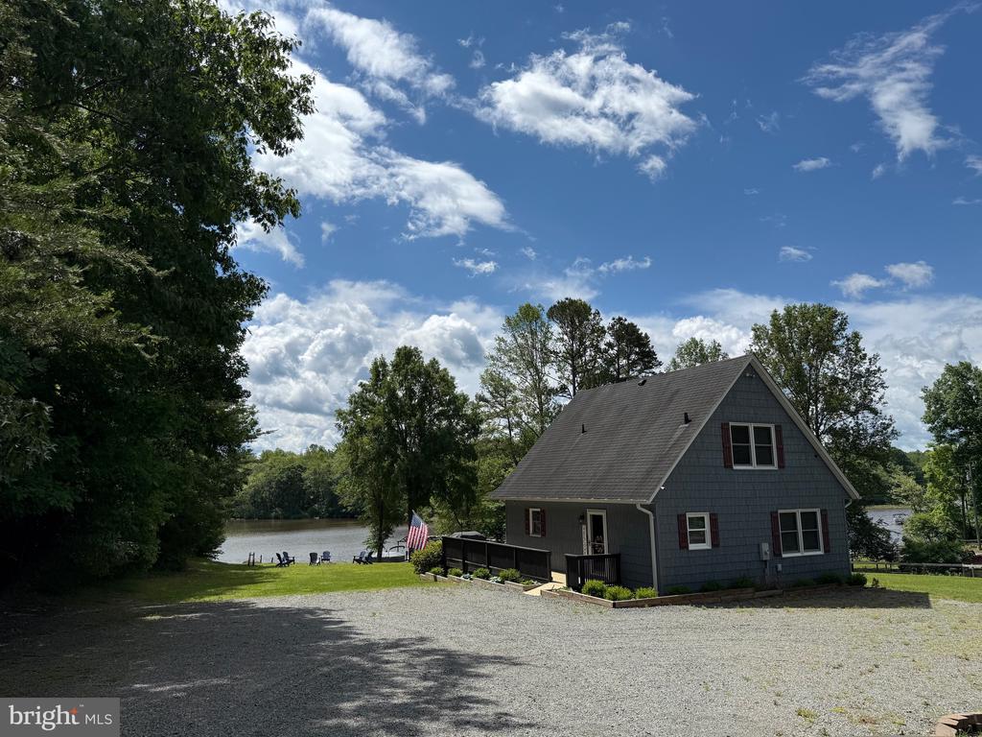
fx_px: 681
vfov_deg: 56.8
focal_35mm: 24
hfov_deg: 71.6
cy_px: 368
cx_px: 491
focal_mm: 6.76
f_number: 1.78
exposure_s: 1/9091
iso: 80
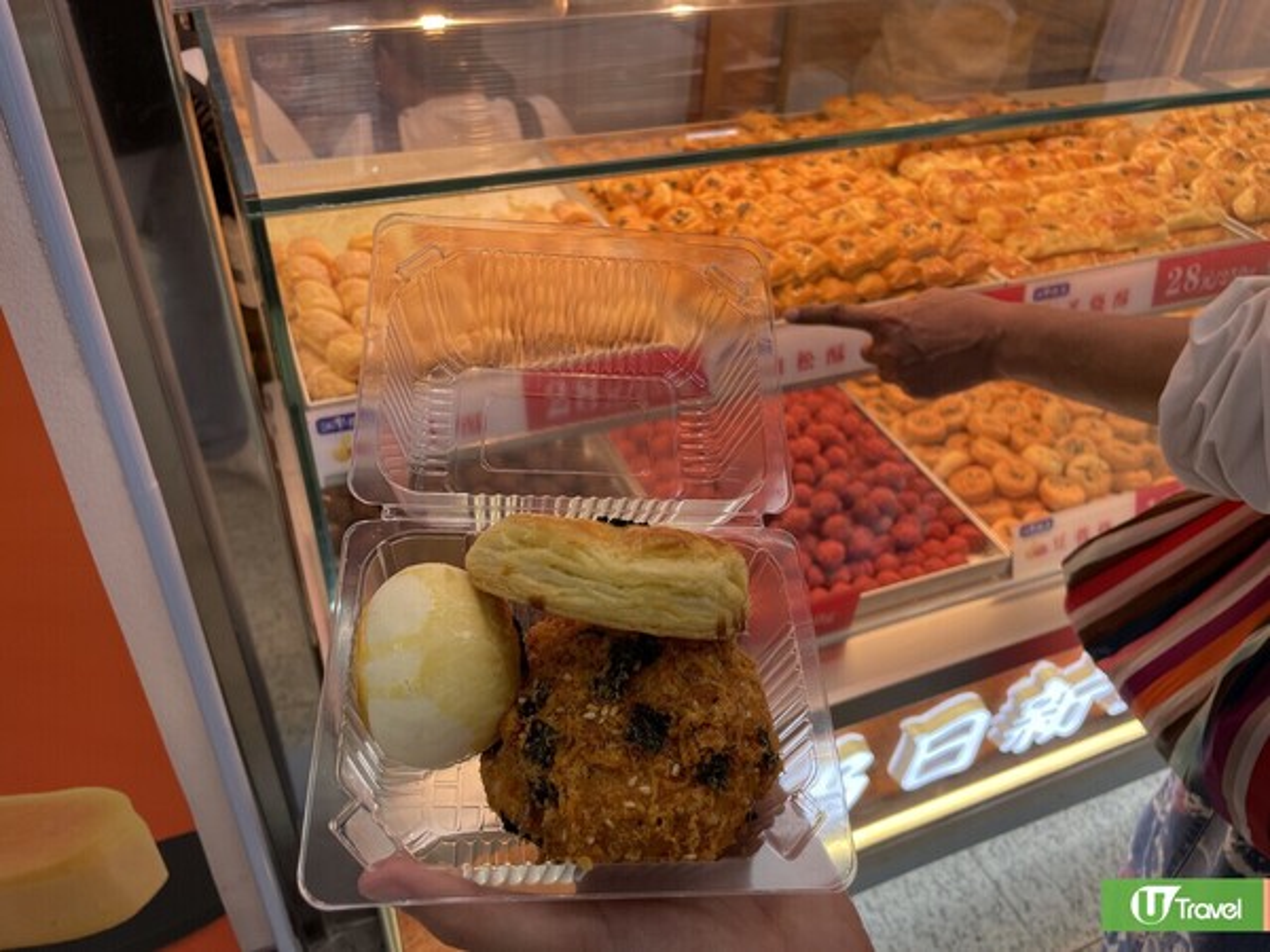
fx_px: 954
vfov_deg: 53.1
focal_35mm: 26
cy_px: 476
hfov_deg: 67.3
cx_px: 635
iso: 32
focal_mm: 4.2
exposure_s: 1/247
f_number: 1.6
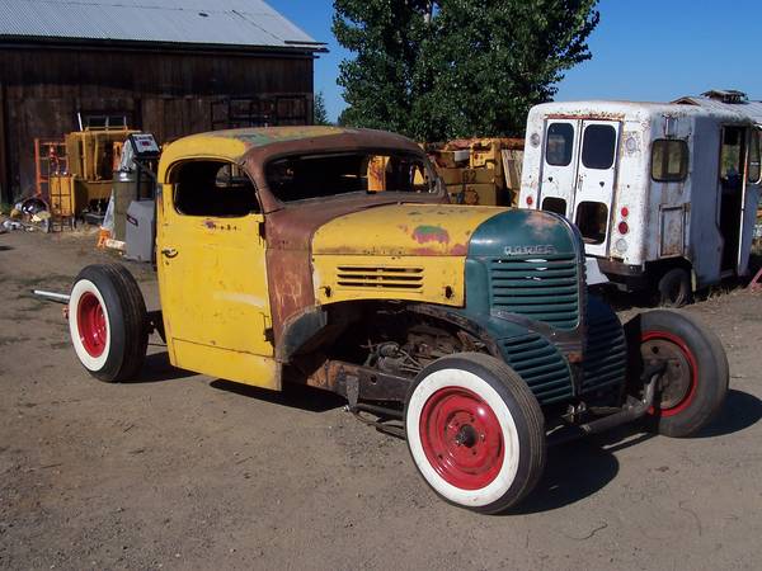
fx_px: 925
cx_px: 381
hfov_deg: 44.8
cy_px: 286
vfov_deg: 34.3
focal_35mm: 42
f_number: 5.6
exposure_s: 1/750
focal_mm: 7
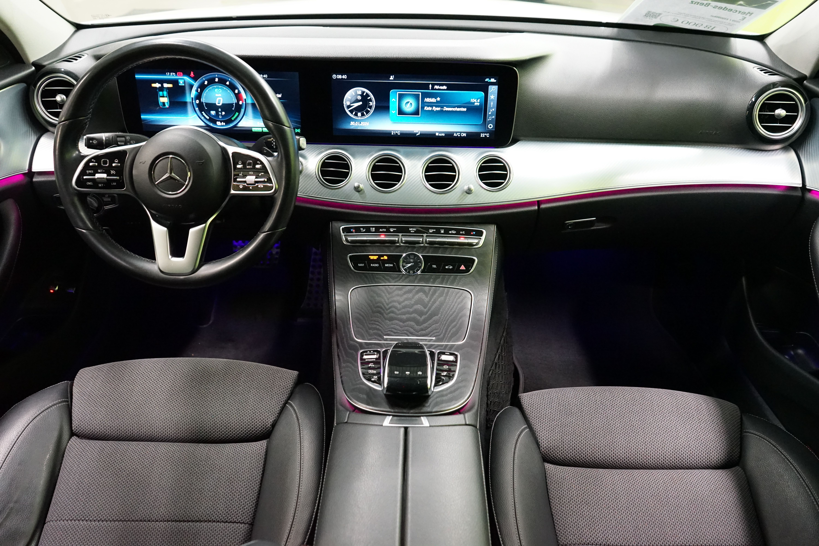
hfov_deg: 65.5
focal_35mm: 28
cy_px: 273
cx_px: 410
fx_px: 637
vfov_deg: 46.4
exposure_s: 1/60
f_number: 5
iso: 6400
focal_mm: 28
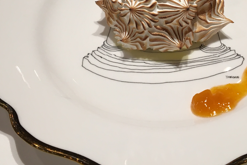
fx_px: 446
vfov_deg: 20.2
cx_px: 155
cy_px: -2
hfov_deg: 30.8
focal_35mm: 65
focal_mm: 4.15
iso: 50
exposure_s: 1/30
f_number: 2.2
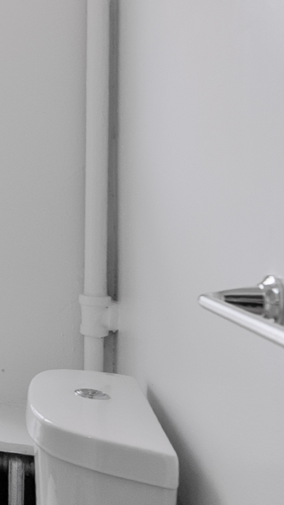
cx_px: -285
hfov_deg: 17.9
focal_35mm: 46
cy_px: 183
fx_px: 616
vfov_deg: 44.1
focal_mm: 10
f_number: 4
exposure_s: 1/200
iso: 500
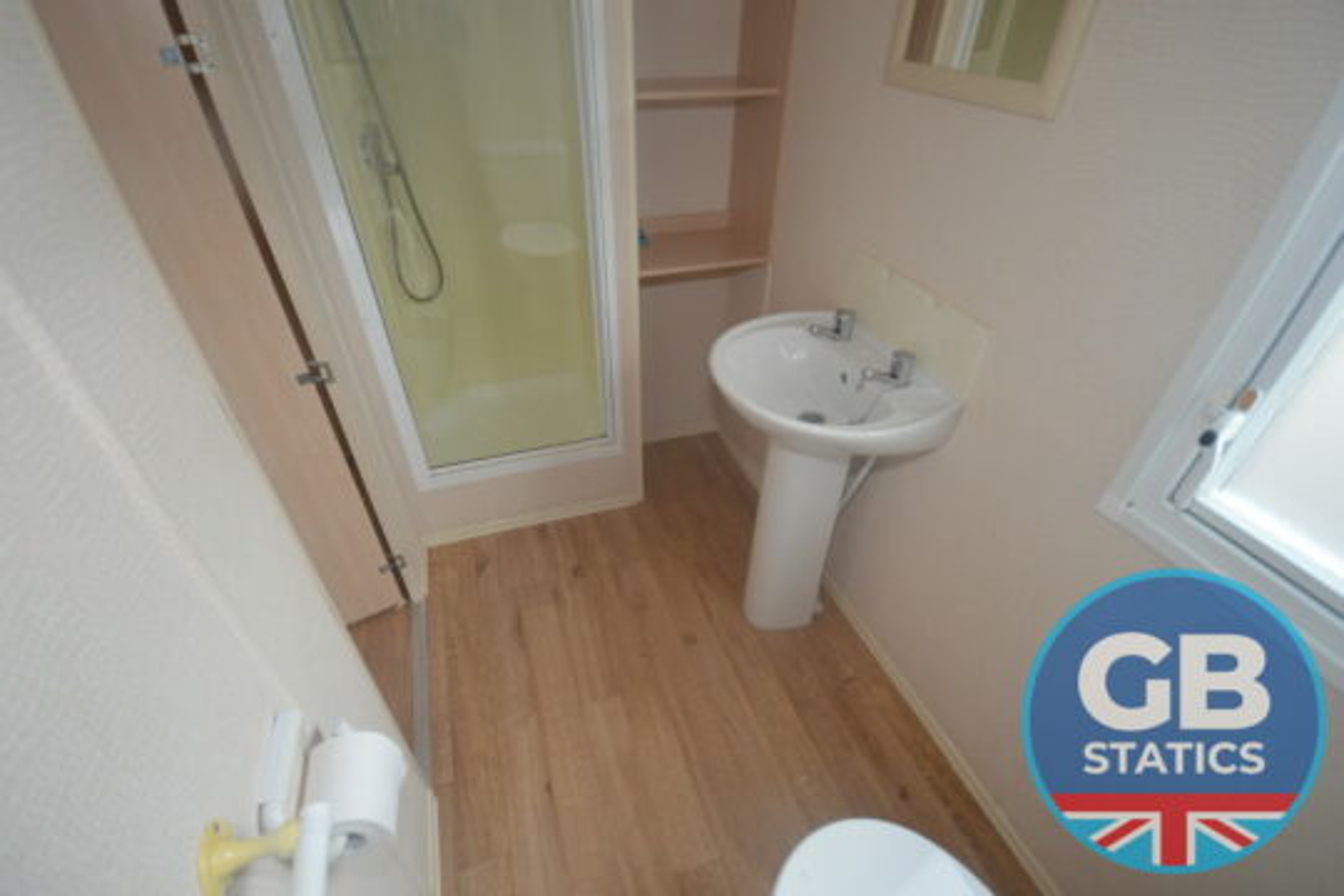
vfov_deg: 77.3
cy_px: 448
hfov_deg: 100.4
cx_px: 672
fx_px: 560
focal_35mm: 15
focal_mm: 10
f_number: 4
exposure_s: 1/60
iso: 400
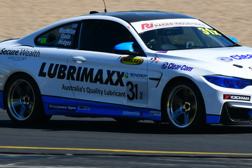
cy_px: 25
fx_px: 4789
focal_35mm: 684
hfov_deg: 3.0
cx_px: 145
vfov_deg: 2.0
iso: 160
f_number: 11
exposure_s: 1/250
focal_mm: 240
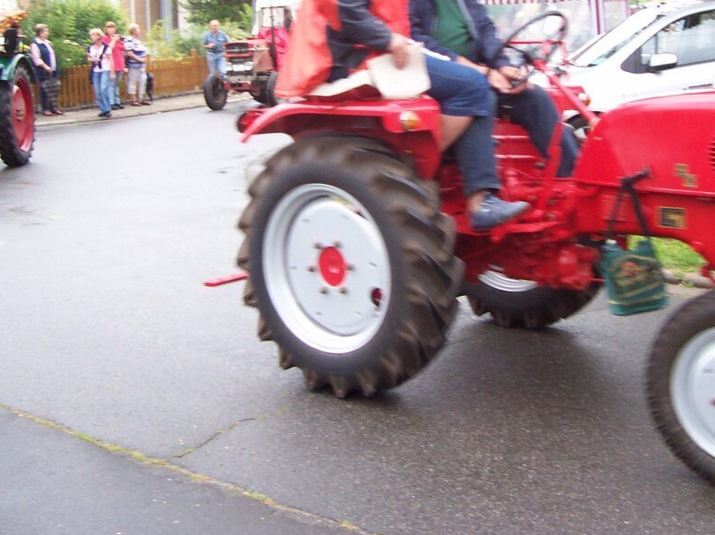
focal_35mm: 52
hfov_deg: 36.8
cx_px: 412
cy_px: 135
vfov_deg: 27.6
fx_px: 1074
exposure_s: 1/55.1
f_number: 2.7
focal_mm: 5.6
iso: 80
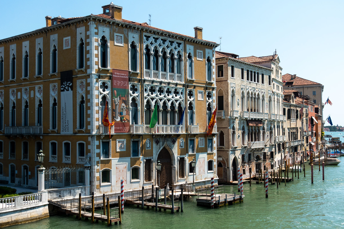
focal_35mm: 44
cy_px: 114
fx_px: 420
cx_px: 172
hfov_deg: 44.5
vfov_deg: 30.5
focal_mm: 16.17
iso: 125
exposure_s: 1/160
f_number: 4
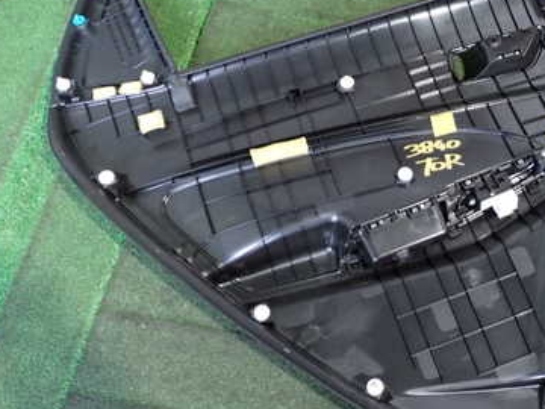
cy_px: 221
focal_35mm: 50
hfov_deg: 36.9
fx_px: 787
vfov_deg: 29.1
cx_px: 434
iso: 800
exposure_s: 1/13
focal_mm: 5.4
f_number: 3.2
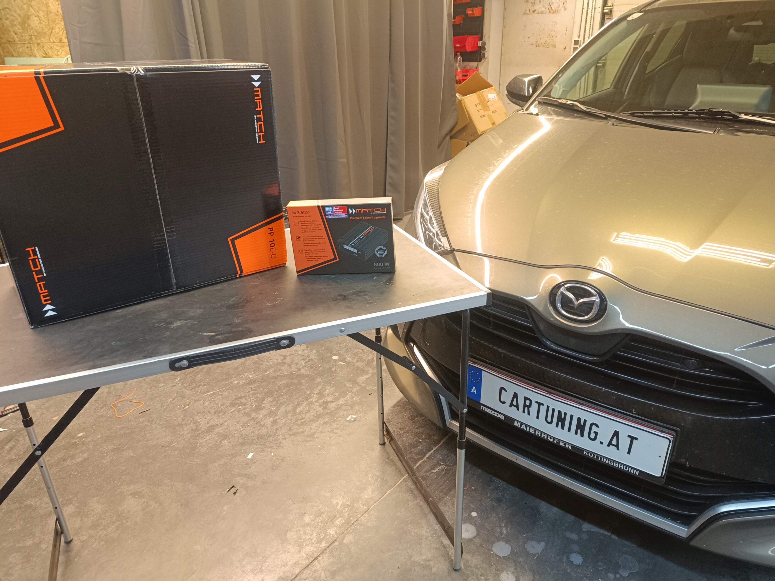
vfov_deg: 54.9
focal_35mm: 25
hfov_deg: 69.4
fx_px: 560
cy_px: 299
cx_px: 403
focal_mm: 5.59
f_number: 1.88
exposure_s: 1/25
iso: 750
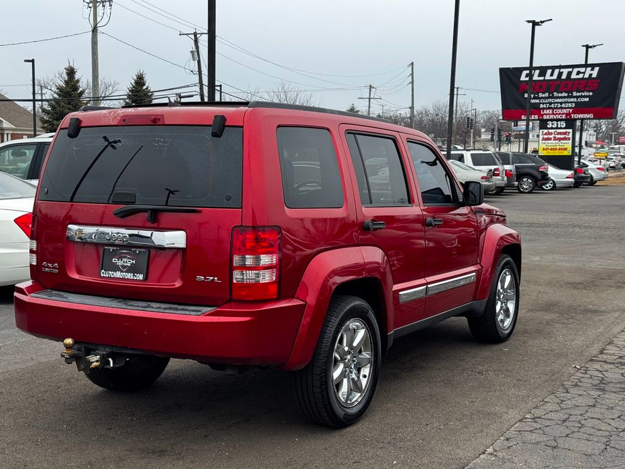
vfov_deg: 30.3
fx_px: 867
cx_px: 312
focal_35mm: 48
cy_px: 234
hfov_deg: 39.7
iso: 64
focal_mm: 6.76
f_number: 1.78
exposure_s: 1/1076
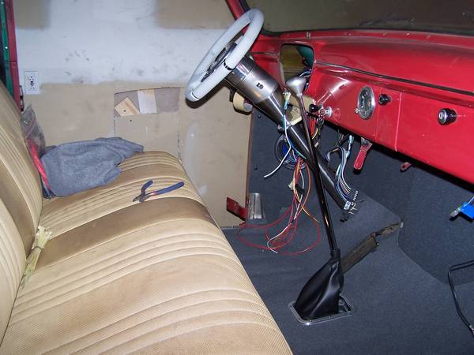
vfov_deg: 37.7
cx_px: 237
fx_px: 520
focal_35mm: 38
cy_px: 178
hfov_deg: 49.0
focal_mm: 6.3
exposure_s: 1/60
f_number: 2.8
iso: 80
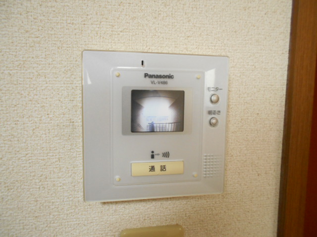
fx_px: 238
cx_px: 158
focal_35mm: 26
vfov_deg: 53.1
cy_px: 118
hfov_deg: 67.3
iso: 400
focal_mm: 4.6
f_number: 3.2
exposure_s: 1/25
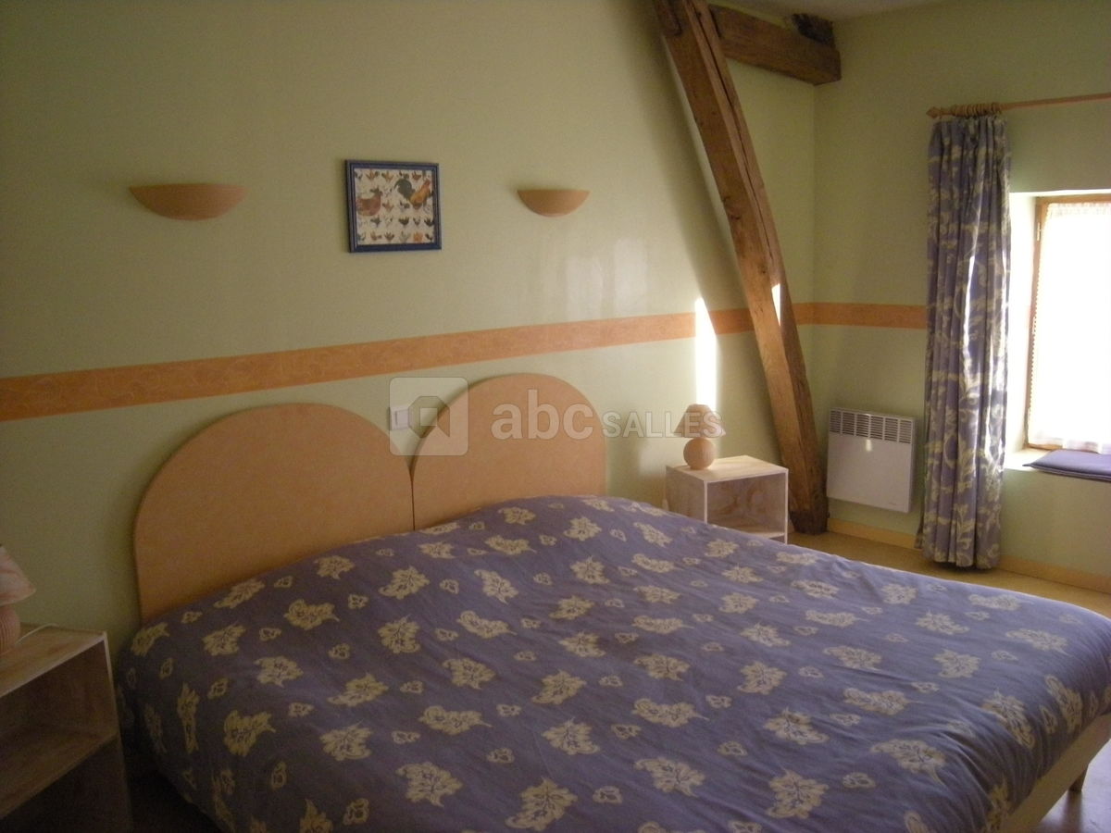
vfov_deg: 49.7
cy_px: 416
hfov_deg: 63.4
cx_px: 556
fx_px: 899
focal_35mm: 28
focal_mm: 4.7
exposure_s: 1/52.6
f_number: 2.8
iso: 400
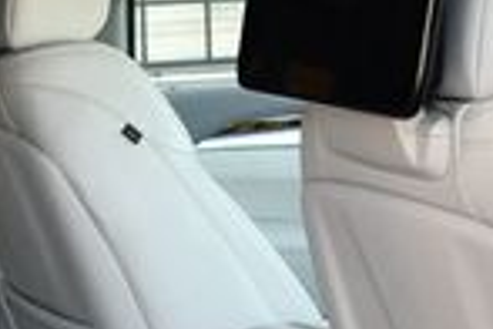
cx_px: 67
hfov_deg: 13.0
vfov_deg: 8.5
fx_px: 2150
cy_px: 490
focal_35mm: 157
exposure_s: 1/250
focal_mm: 18
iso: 640
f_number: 3.5
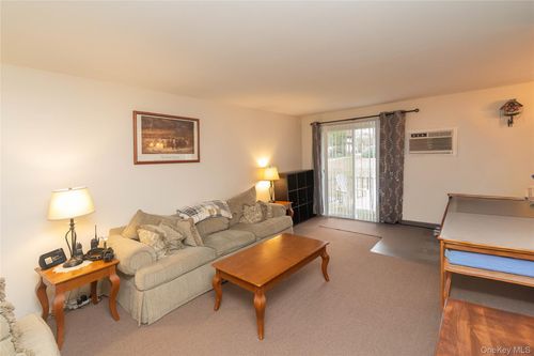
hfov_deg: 100.4
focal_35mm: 15
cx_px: 267
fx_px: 222
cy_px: 178
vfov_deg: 77.3
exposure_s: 1/60
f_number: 5.6
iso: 2000
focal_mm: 10
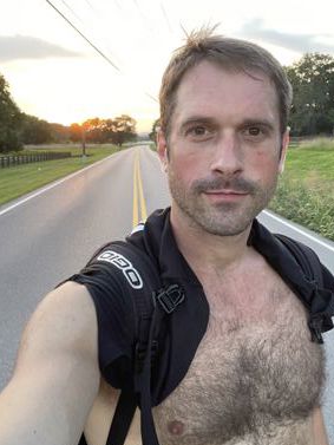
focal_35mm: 35
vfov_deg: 52.5
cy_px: 194
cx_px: 175
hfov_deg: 40.7
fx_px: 450
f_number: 2.2
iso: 100
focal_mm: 2.71
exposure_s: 1/60
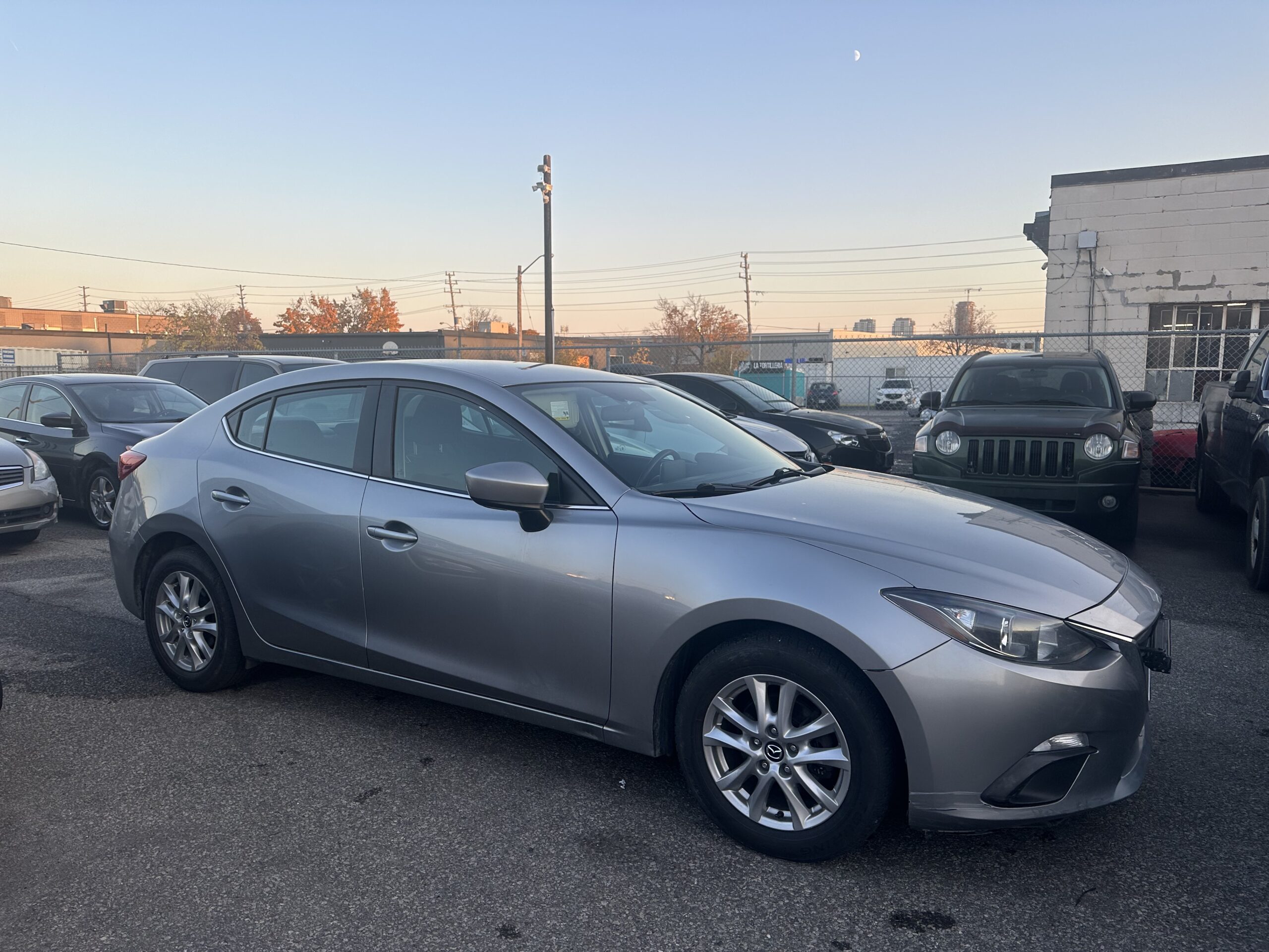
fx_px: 880
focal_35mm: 24
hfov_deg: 71.6
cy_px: 476
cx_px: 634
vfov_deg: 56.8
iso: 80
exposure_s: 1/690
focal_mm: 6.86
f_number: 1.78
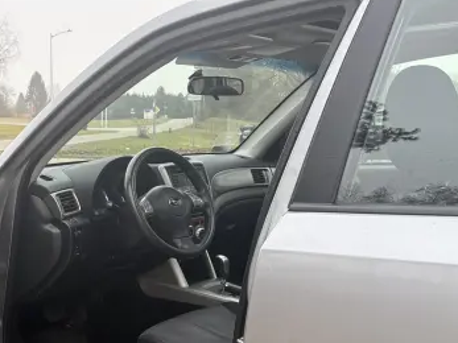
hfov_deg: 37.7
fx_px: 635
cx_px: 67
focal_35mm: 48
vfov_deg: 29.9
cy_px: 244
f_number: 1.6
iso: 64
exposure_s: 1/189
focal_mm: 5.96
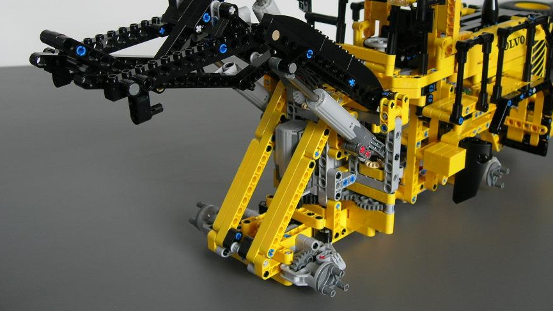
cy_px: 91
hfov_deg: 42.0
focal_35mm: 49
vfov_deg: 24.3
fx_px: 719
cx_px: 305
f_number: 2.8
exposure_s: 1/51.7
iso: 64
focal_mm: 7.8
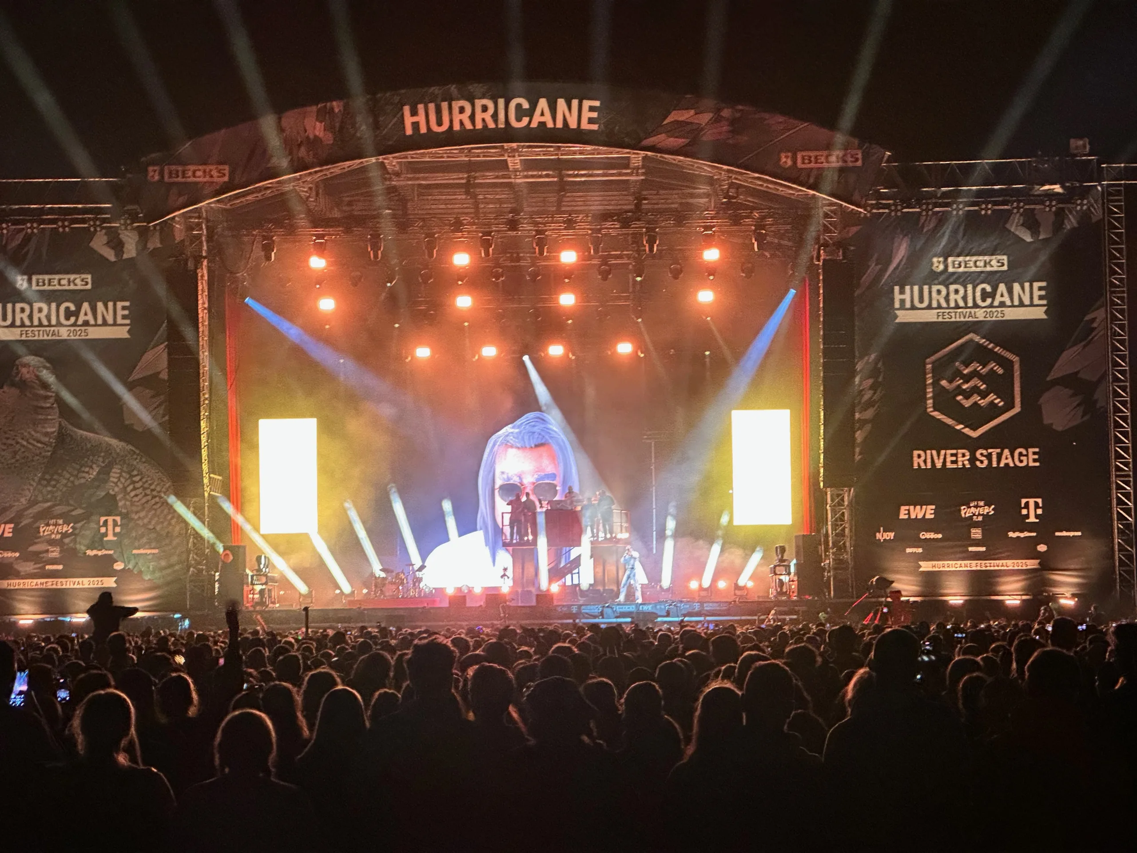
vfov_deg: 19.1
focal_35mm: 77
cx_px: 568
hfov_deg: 25.3
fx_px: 2529
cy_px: 426
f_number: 2.8
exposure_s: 1/41
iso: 800
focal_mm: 9
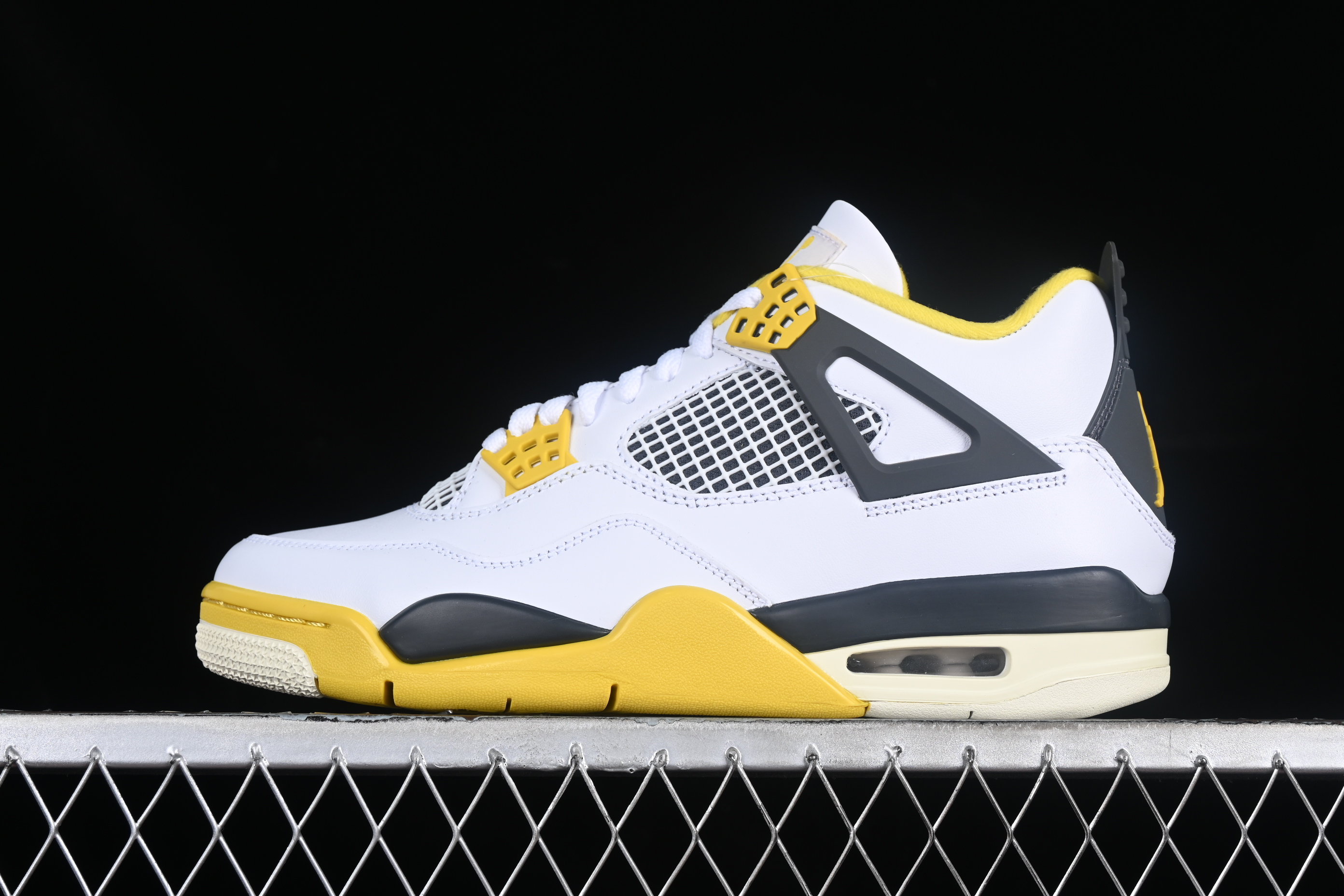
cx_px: 672
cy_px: 448
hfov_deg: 27.0
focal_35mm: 75
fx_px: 2800
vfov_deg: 18.2
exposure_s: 1/80
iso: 160
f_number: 8
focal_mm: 50
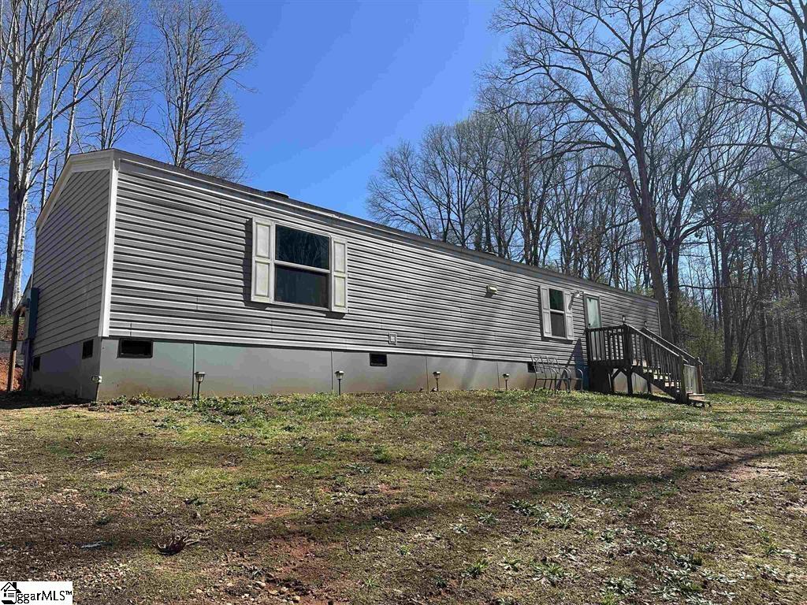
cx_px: 404
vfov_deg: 56.8
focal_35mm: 24
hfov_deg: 71.6
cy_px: 302
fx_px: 560
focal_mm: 6.86
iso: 80
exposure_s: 1/3356
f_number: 1.78
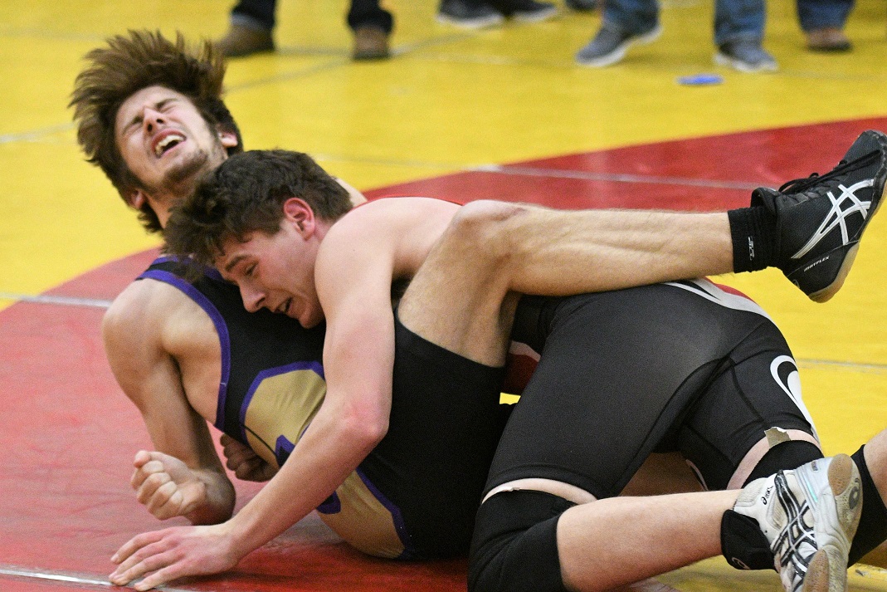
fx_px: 2587
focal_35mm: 105
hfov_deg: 19.5
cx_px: 444
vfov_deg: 13.0
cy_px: 296
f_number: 2.8
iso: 6400
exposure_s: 1/1000
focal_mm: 70
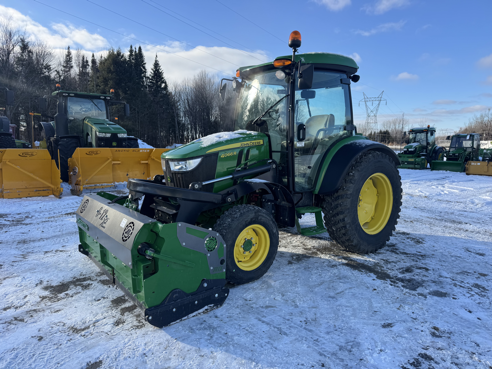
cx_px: 246
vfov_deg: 56.8
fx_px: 341
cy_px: 184
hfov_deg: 71.6
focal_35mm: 24
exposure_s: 1/2105
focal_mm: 6.76
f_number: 1.78
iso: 80
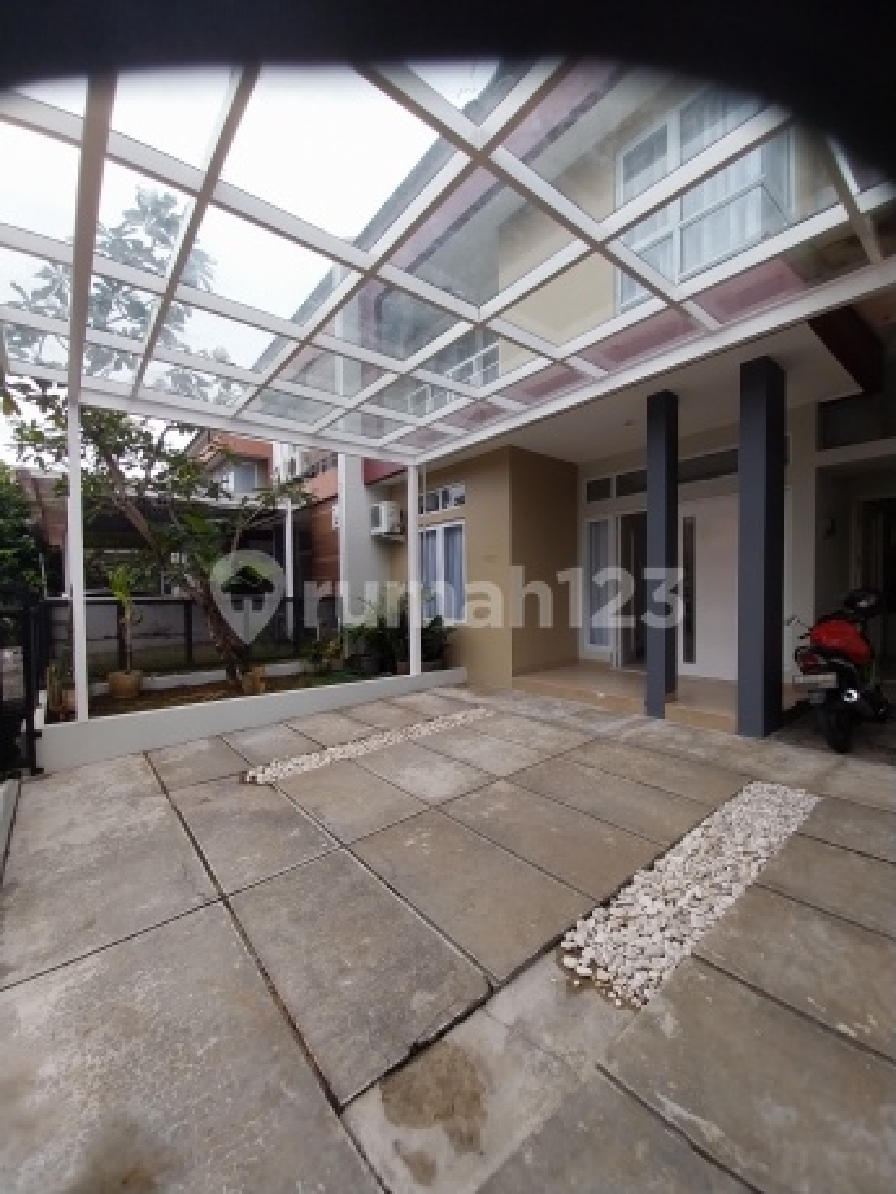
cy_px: 597
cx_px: 448
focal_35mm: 13
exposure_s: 1/585
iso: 65
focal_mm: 1.3
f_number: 2.2
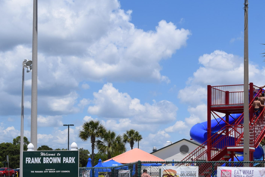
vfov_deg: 16.9
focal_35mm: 80
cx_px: 282
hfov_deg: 23.9
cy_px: 150
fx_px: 589
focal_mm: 25
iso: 200
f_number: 11
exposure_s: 1/500
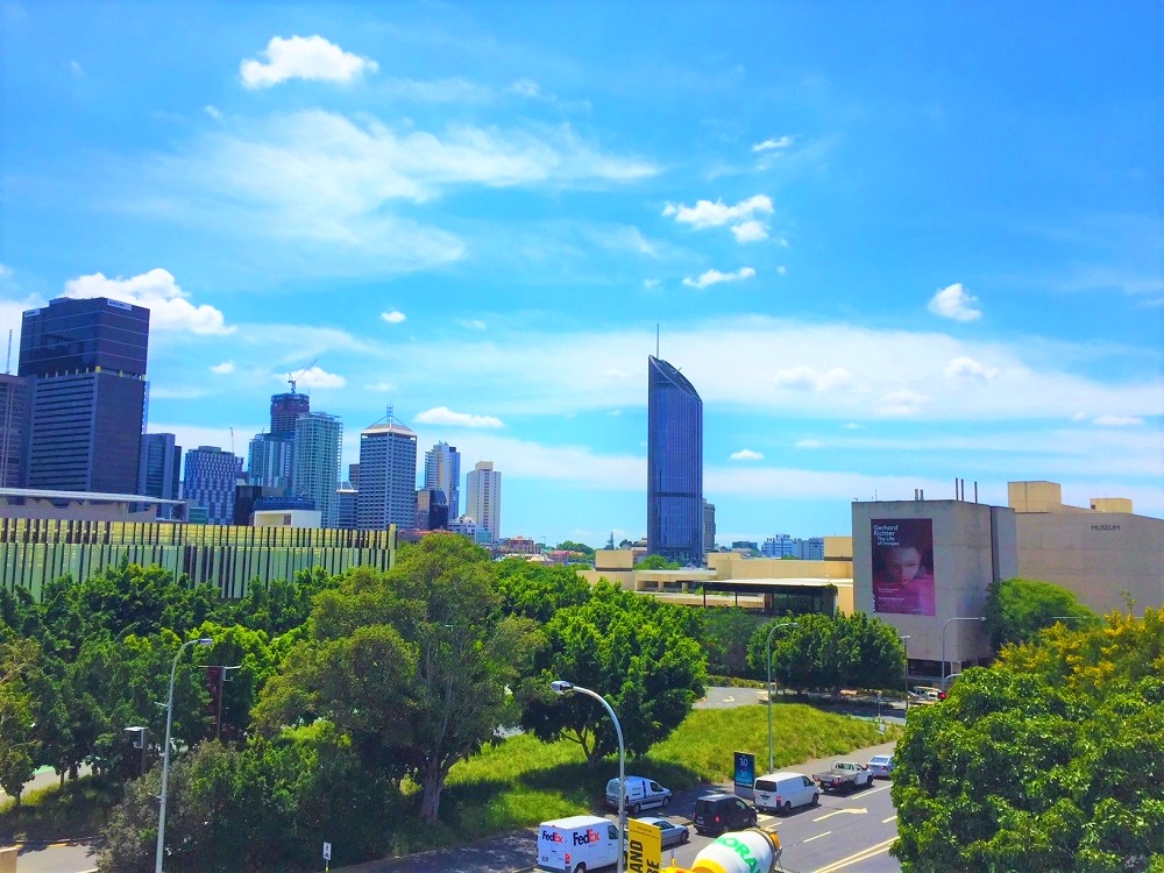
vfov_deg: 48.2
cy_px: 436
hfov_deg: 61.7
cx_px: 582
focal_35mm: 29
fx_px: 975
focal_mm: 4.15
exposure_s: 1/3968
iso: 32
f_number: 2.2
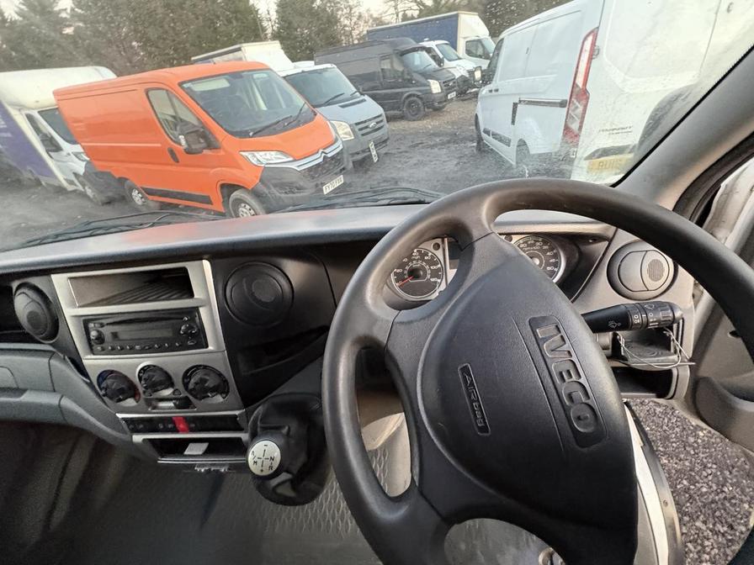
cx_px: 377
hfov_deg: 102.1
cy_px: 282
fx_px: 305
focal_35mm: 14
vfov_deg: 85.7
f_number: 2.2
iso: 1000
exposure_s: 1/37
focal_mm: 2.22
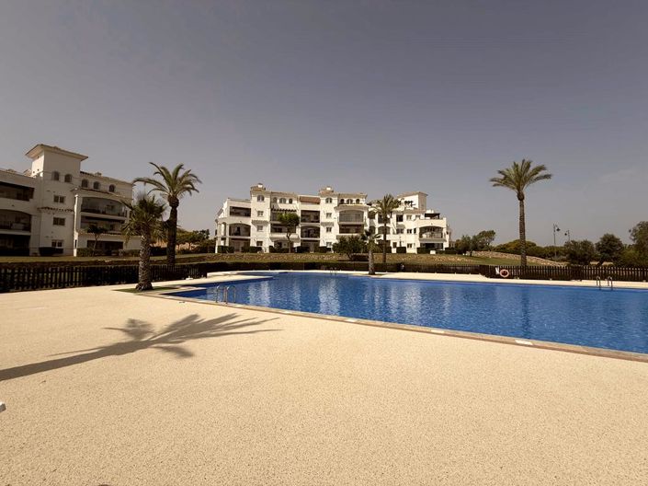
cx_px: 324
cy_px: 243
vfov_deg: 85.6
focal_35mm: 14
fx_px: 262
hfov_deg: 102.1
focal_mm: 2.22
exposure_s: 1/5155
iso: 50
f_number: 2.2
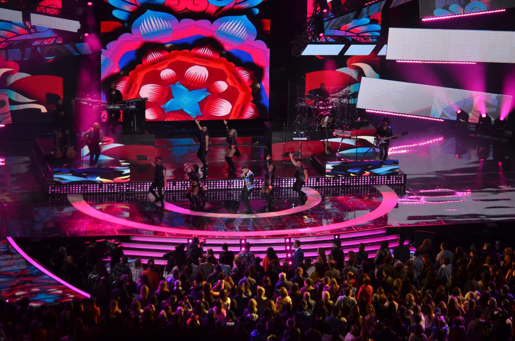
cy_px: 170
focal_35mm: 183
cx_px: 258
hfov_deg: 11.3
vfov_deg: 7.5
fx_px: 2612
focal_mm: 122
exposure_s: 1/125
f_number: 4.8
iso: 800
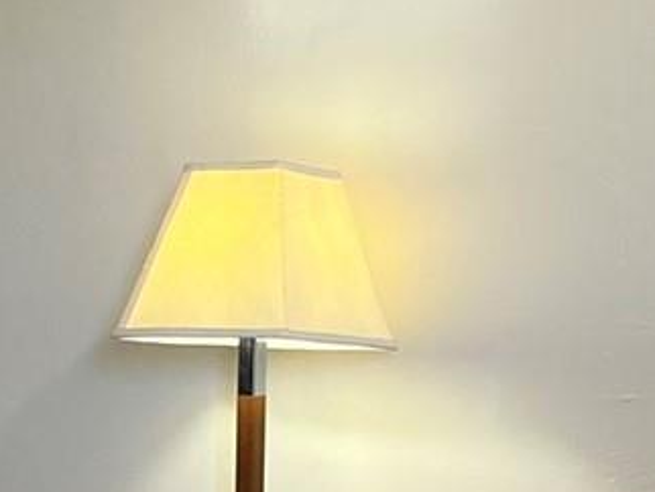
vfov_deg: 11.4
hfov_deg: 15.1
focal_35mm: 129
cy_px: 498
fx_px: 2443
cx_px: 28
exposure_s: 1/120
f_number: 1.5
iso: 125
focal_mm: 5.7
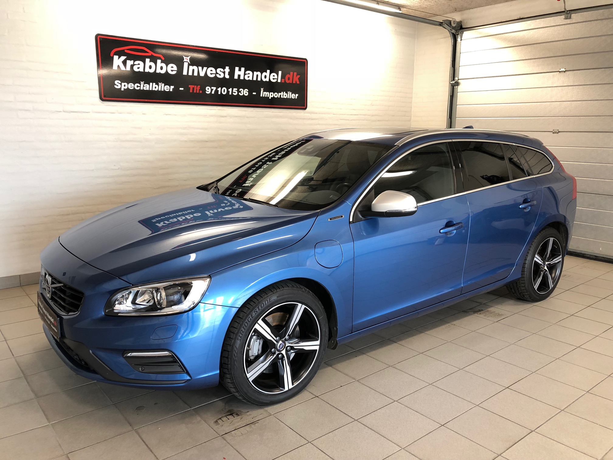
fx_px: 496
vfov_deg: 49.7
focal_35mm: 28
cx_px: 306
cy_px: 230
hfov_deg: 63.4
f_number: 1.8
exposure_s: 1/17
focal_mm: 3.99
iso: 40
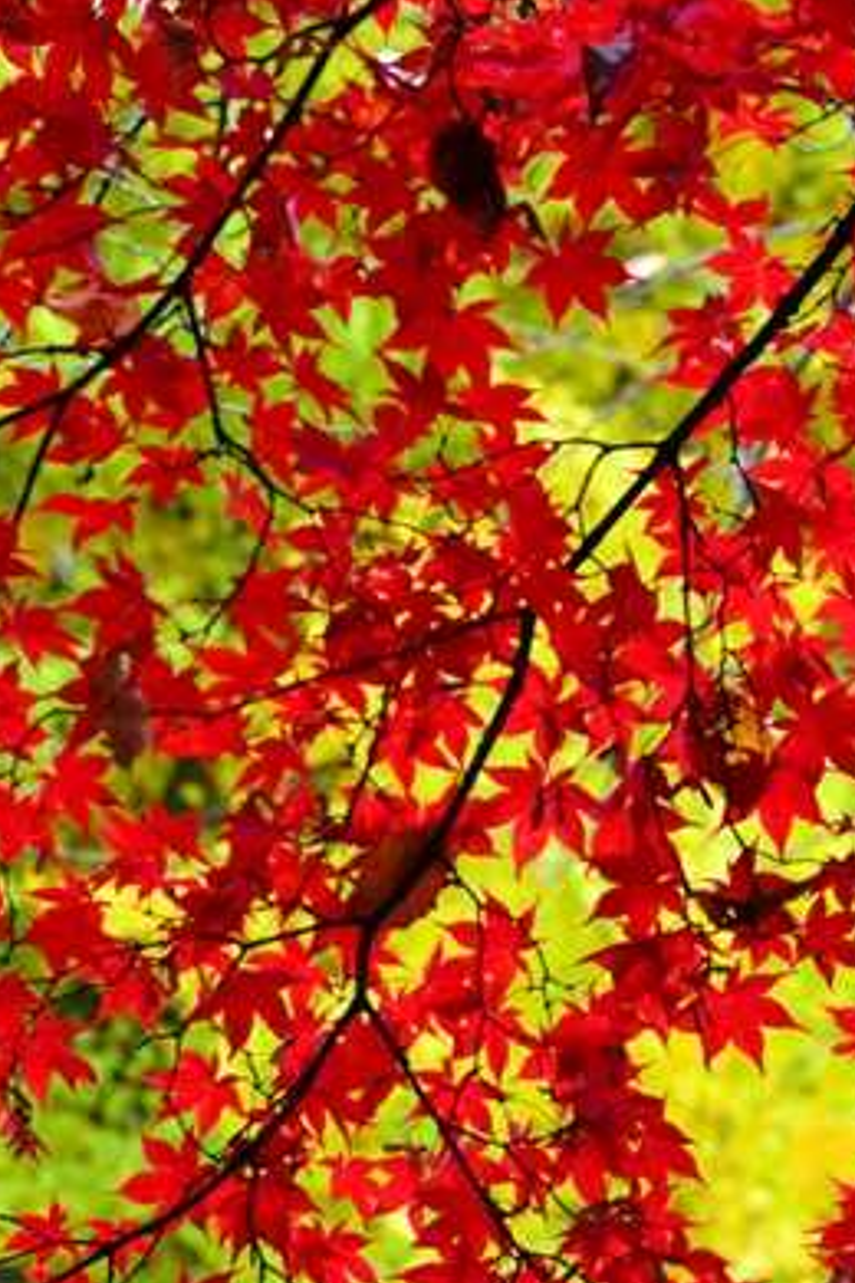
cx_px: 283
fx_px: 8763
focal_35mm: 246
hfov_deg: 5.6
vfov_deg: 8.4
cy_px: 730
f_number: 6.3
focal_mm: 120
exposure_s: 1/160
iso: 800
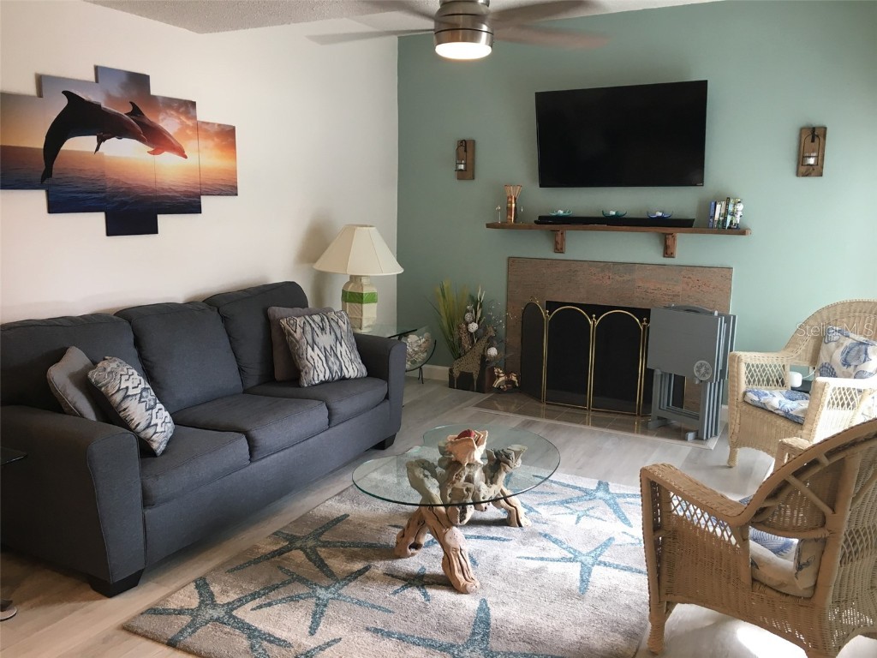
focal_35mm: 29
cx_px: 438
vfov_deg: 48.2
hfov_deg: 61.7
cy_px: 329
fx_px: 735
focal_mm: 4.15
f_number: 2.2
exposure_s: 1/30
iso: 50
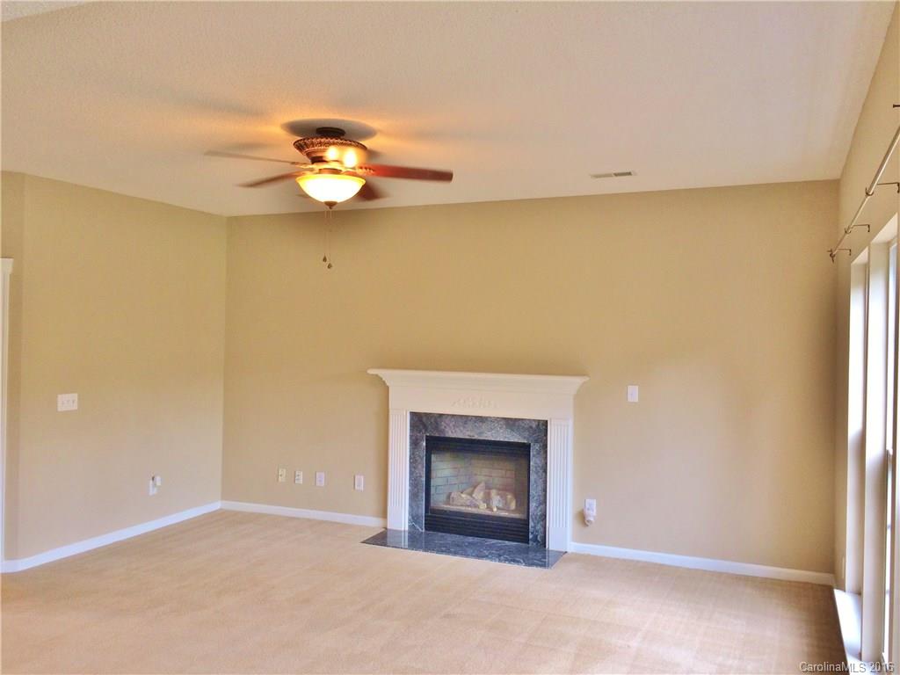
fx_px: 780
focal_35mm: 30
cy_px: 338
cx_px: 450
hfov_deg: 60.0
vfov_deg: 46.8
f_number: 2.2
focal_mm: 4.12
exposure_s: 1/30
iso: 50
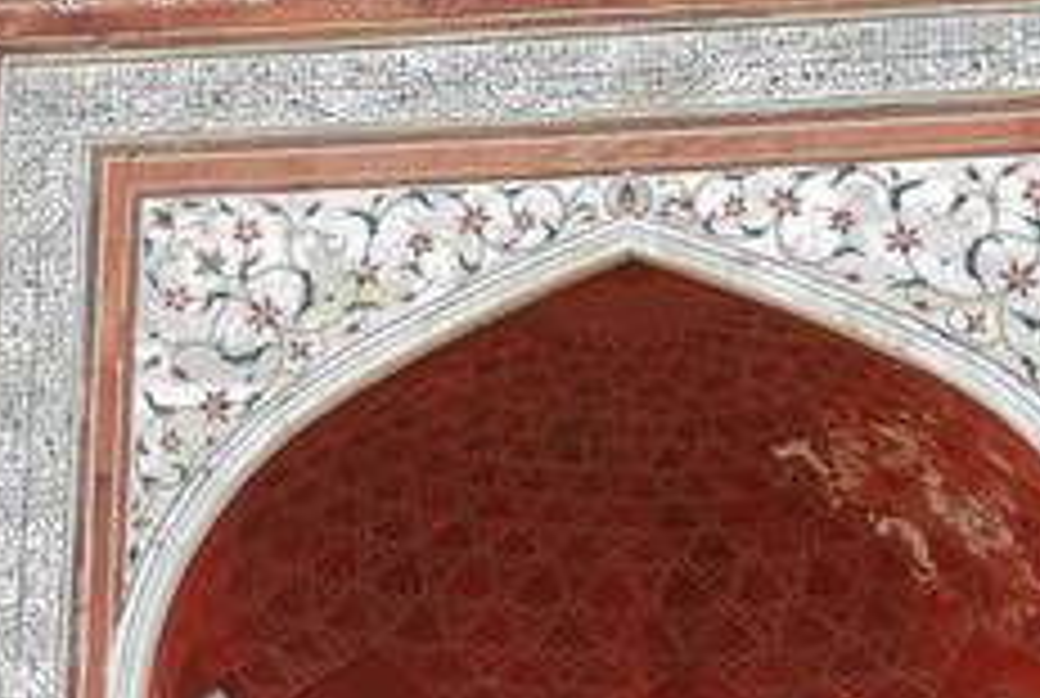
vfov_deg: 11.6
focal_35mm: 118
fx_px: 3415
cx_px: 567
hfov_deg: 17.3
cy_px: 567
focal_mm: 26
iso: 100
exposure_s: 1/80
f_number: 4.5
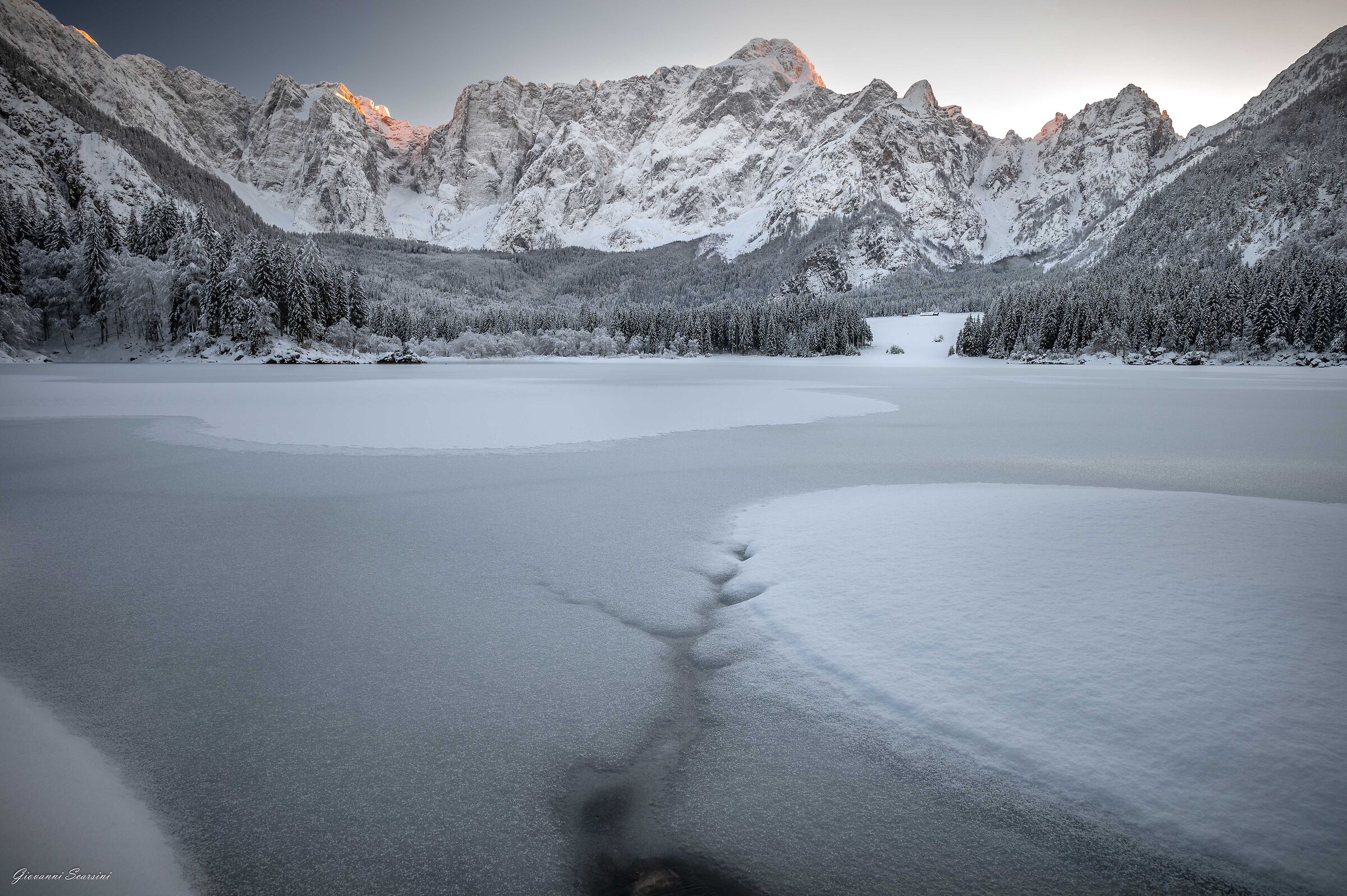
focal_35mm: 20
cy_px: 448
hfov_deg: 84.0
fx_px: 748
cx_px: 674
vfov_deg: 61.9
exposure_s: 1/5
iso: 50
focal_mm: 20
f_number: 10
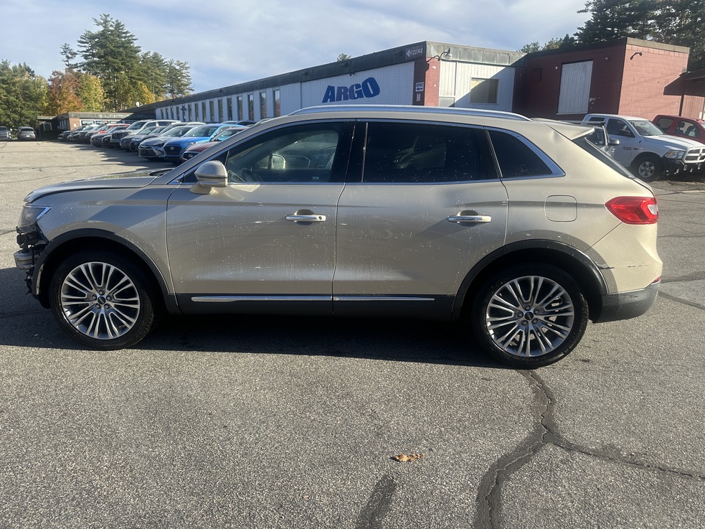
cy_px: 256
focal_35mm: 25
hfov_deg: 69.4
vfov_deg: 54.9
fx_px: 509
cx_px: 340
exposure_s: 1/1949
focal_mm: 6.86
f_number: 1.78
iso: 80
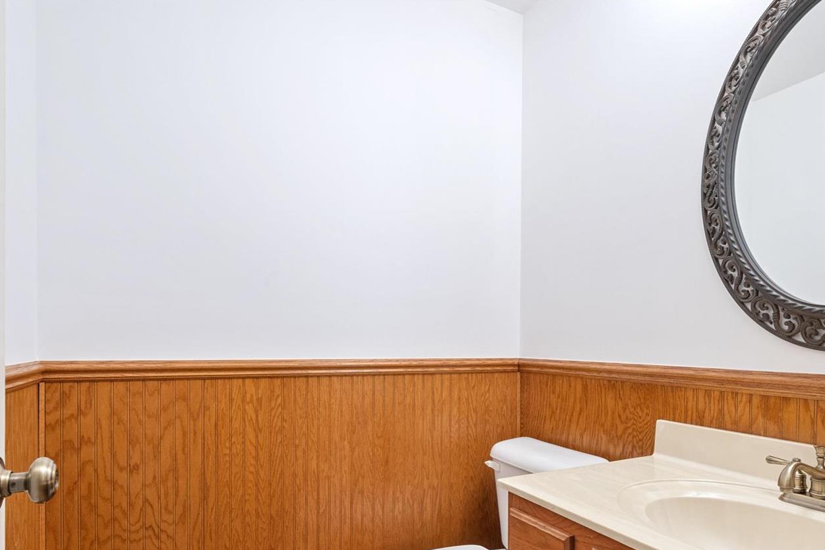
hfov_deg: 75.6
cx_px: 479
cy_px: 348
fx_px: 527
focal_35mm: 23
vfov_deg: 54.4
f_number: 8
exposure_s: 1/5
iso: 400
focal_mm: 9
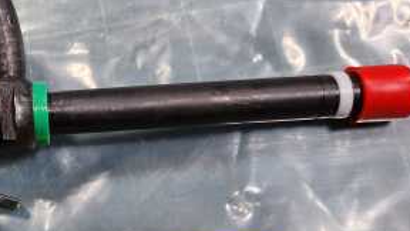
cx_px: 53
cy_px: 149
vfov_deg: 24.3
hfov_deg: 39.5
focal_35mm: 49
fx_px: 533
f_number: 1.8
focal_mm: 5
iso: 400
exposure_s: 1/120
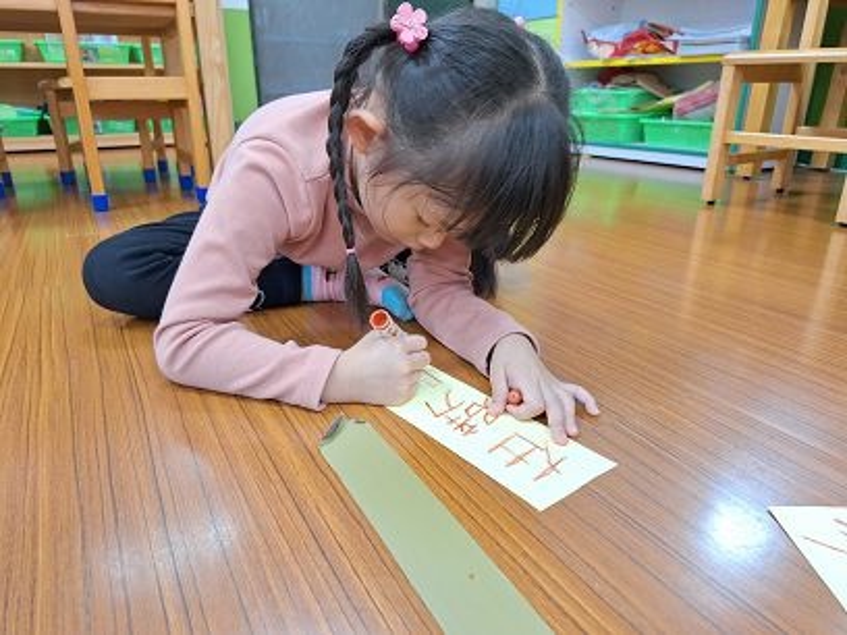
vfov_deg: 58.9
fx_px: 563
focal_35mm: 23
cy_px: 318
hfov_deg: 73.9
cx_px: 424
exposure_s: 1/40
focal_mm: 5.54
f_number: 1.8
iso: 125
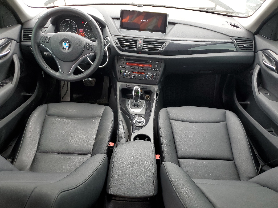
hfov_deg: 67.3
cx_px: 139
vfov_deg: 53.1
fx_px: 209
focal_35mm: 26
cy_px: 104
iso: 60
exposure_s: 1/120
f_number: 1.5
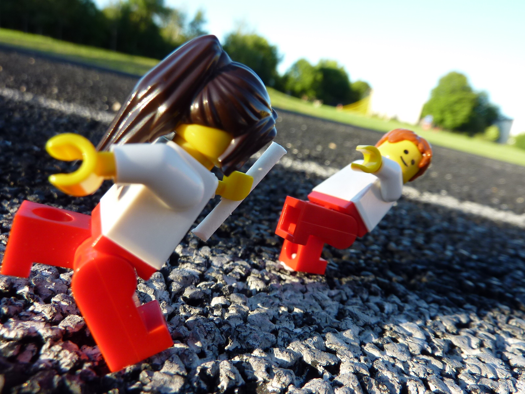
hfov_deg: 69.4
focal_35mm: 25
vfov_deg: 54.9
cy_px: 197
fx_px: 379
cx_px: 262
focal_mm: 4.1
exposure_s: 1/100
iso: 80
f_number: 4
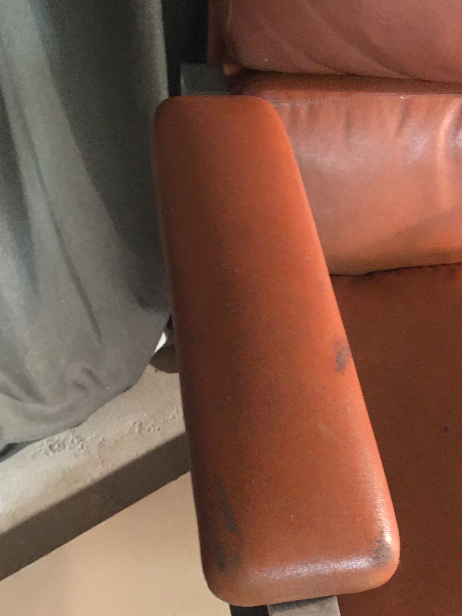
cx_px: 284
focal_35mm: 39
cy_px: 386
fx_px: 694
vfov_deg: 47.4
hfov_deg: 36.6
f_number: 2.2
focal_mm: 4.15
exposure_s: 1/4
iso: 100
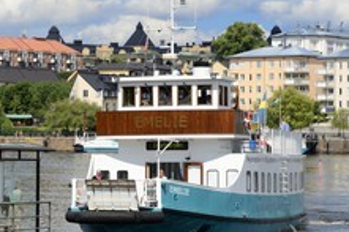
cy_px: 128
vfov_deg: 7.8
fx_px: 1695
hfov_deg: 11.7
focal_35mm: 175
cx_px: 44
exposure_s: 1/250
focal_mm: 92
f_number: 13
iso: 200
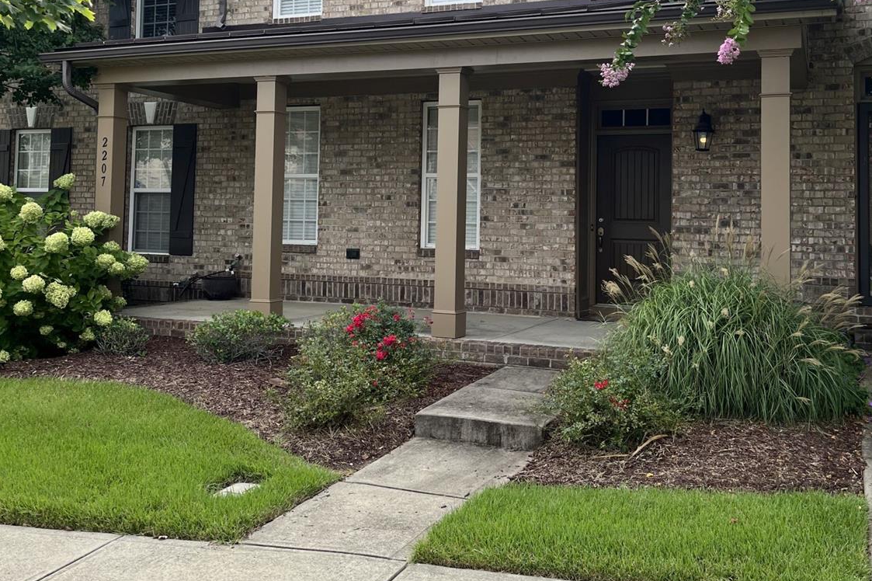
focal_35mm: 37
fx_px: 896
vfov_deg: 35.3
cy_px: 166
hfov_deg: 51.9
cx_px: 446
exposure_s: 1/967
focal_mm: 5.1
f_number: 1.6
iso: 50
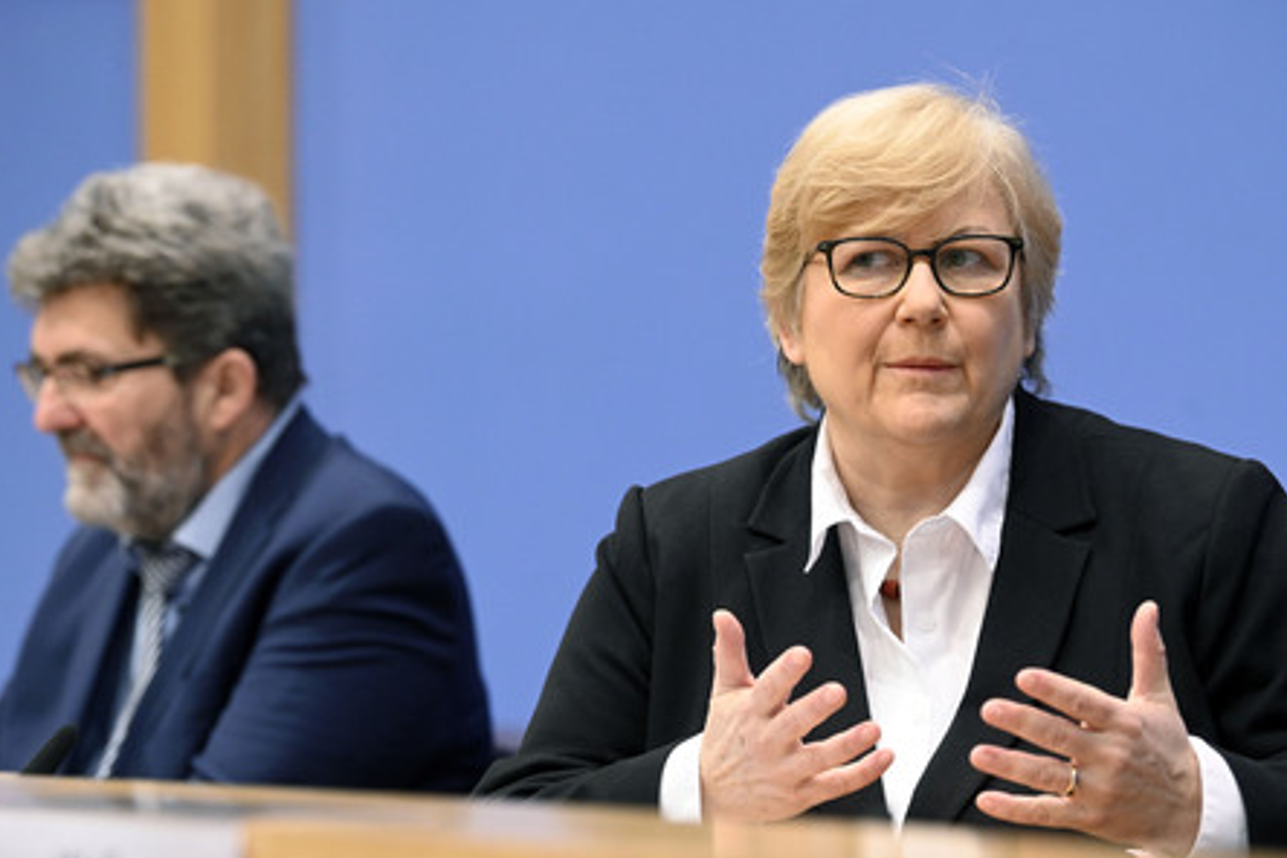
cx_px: 636
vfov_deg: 9.7
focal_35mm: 142
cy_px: 432
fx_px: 5076
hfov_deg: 14.4
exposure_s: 1/500
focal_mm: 140
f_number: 5
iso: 5000
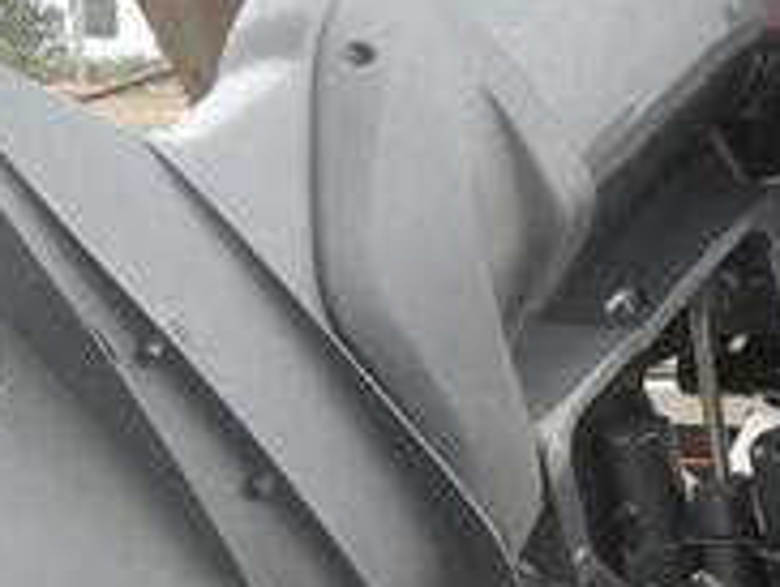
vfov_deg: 15.7
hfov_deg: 20.5
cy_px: 368
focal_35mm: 94
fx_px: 2121
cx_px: 669
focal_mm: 5.8
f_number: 2.6
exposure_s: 1/60
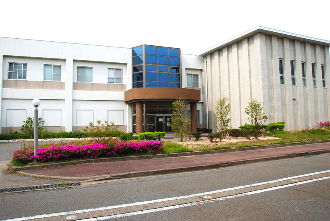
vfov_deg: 48.1
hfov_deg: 67.3
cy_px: 110
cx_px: 165
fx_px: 248
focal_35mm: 27
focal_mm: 18
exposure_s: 1/250
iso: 200
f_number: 10
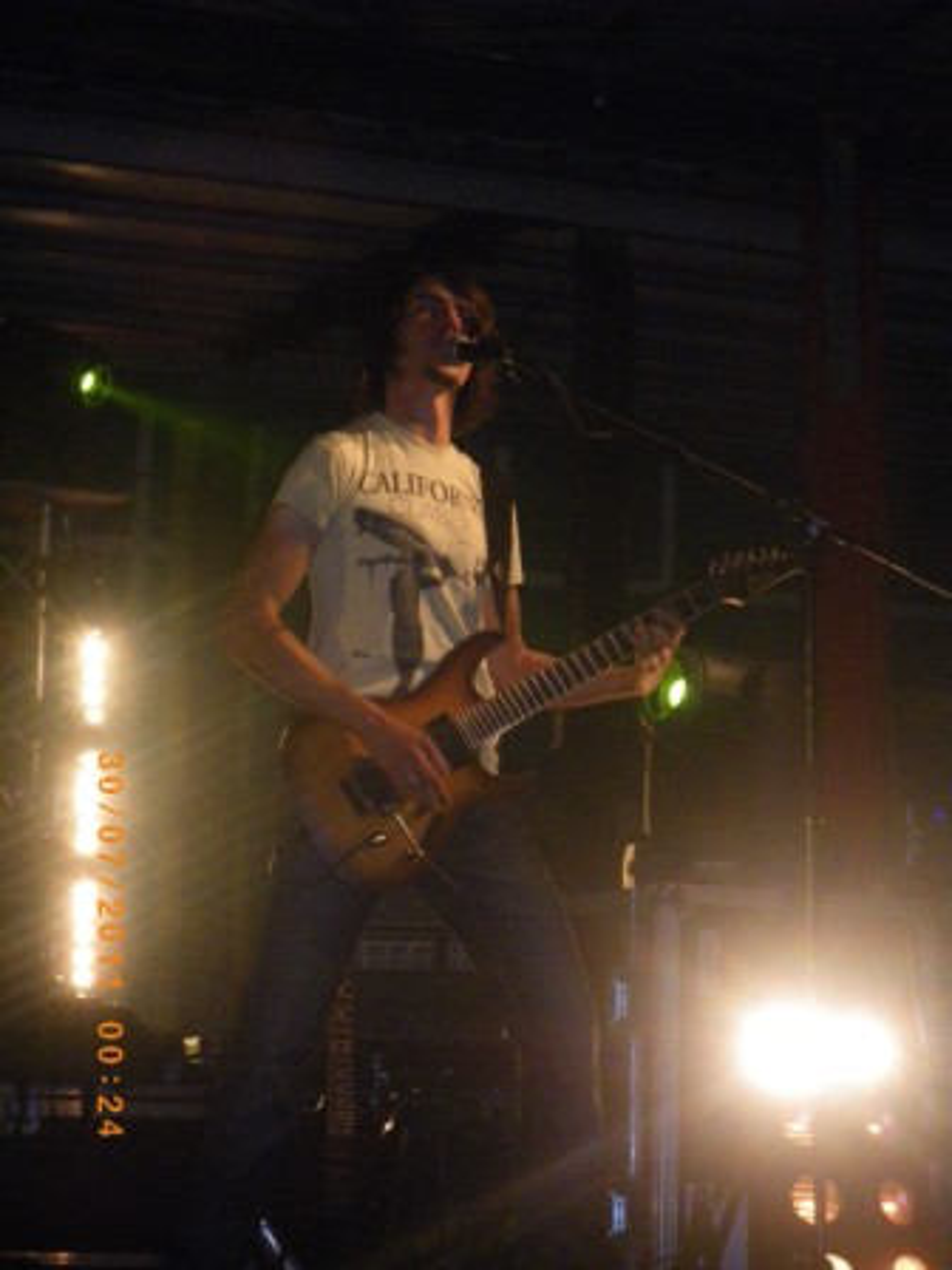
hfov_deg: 15.9
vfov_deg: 21.1
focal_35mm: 93
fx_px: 3410
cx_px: 476
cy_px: 635
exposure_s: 1/100
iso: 800
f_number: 5.3
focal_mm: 16.5
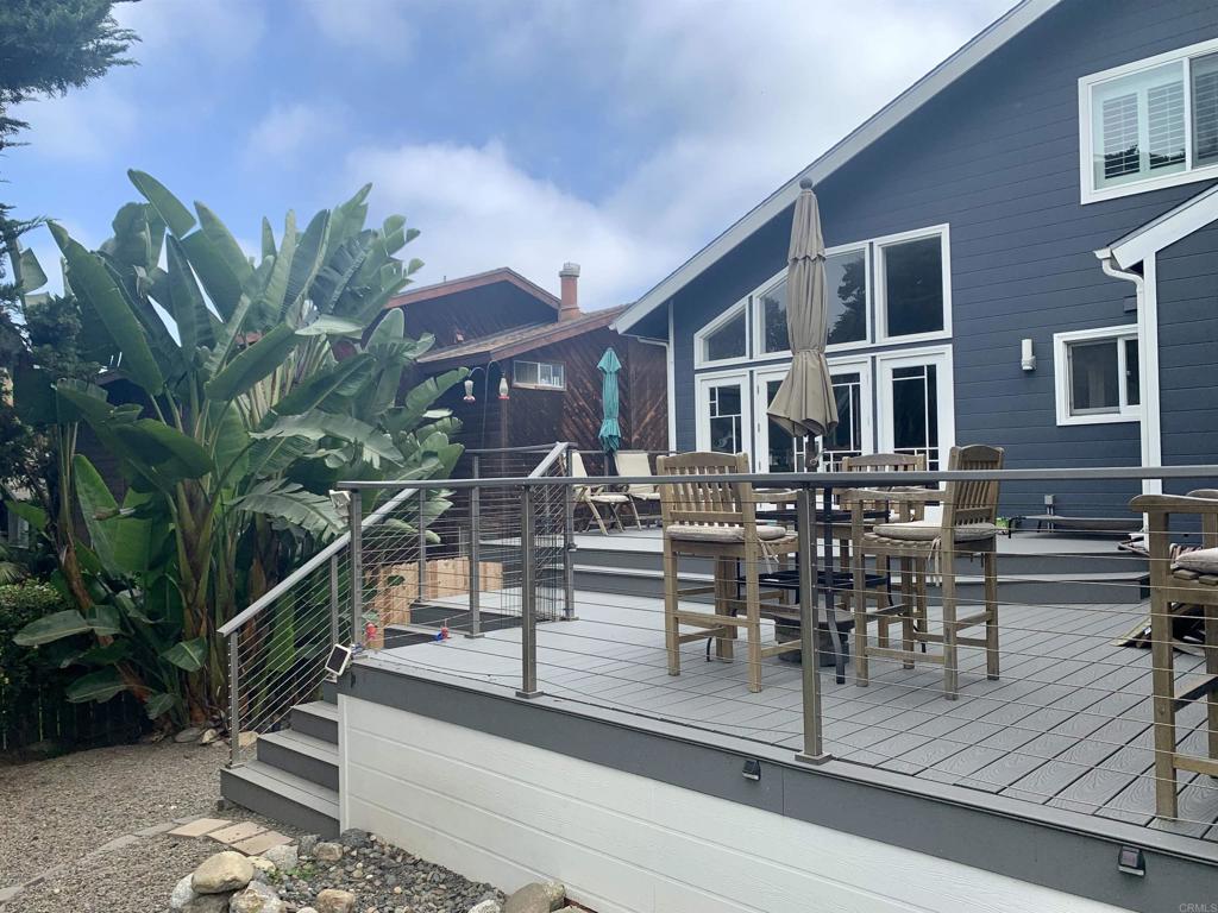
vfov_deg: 53.1
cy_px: 456
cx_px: 609
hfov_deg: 67.3
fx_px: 915
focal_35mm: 26
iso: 25
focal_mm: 4.25
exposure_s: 1/722
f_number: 1.8
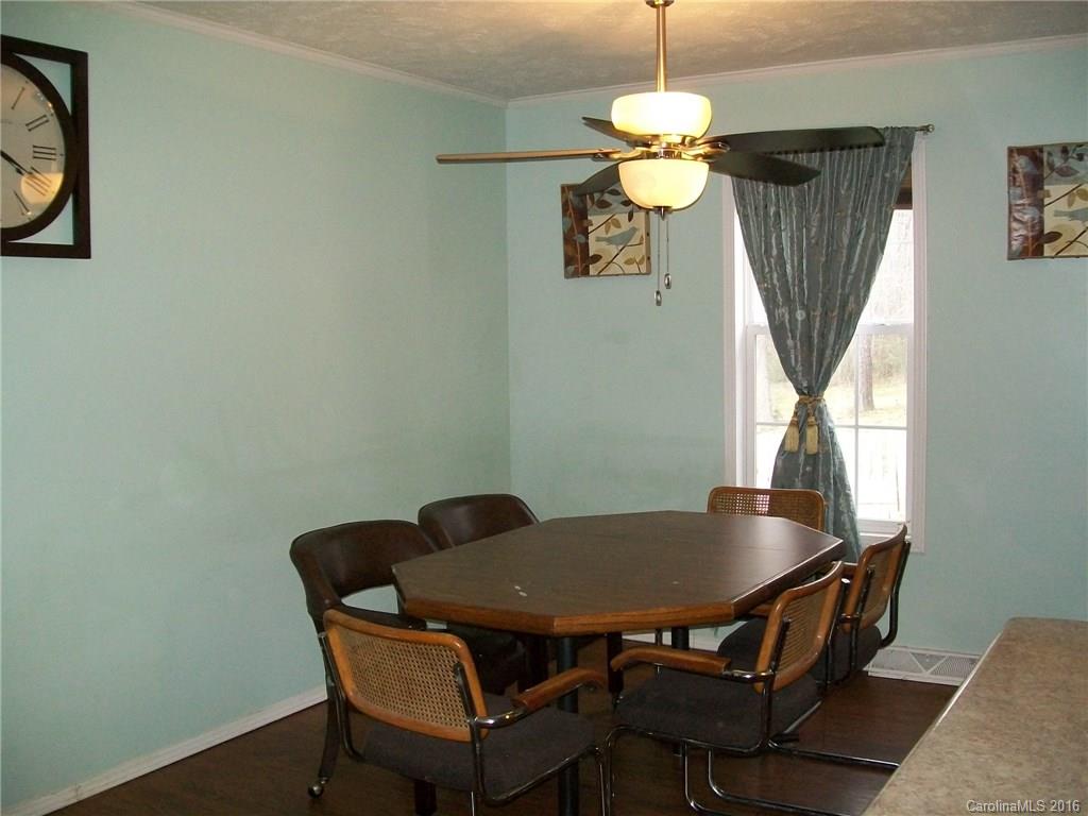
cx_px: 544
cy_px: 408
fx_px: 1131
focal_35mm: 36
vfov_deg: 39.7
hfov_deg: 51.4
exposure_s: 1/60
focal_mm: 6
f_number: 2.7
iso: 160
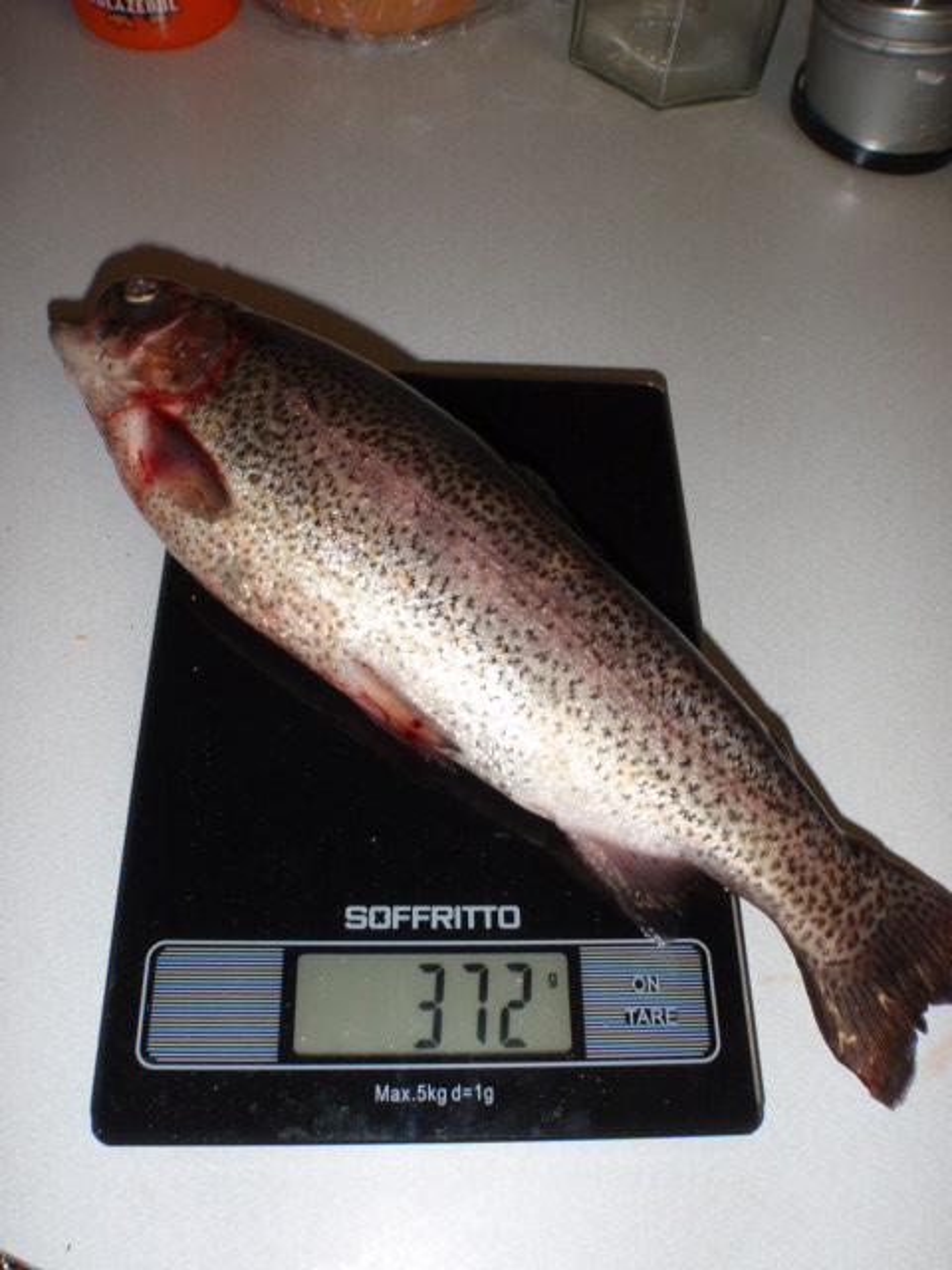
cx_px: 476
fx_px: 1027
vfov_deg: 63.4
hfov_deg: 49.7
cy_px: 635
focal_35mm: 28
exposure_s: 1/30
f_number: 5
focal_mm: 5
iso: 100
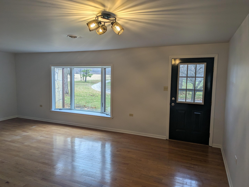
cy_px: 94
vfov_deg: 54.9
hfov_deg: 69.4
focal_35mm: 25
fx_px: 180
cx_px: 124
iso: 43
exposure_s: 1/60
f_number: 1.89
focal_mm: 5.43
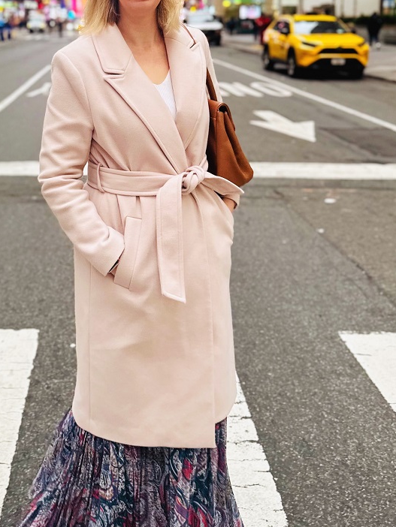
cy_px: 134
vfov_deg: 44.3
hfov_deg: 34.5
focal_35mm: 41
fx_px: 625
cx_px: 106
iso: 160
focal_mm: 6.86
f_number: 1.78
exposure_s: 1/60
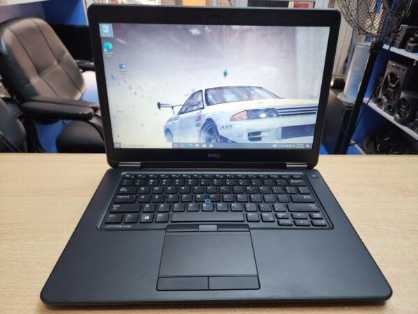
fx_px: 278
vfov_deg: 58.9
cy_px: 157
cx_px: 209
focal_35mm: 23
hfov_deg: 73.9
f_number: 1.8
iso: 200
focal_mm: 5.4
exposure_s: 1/100
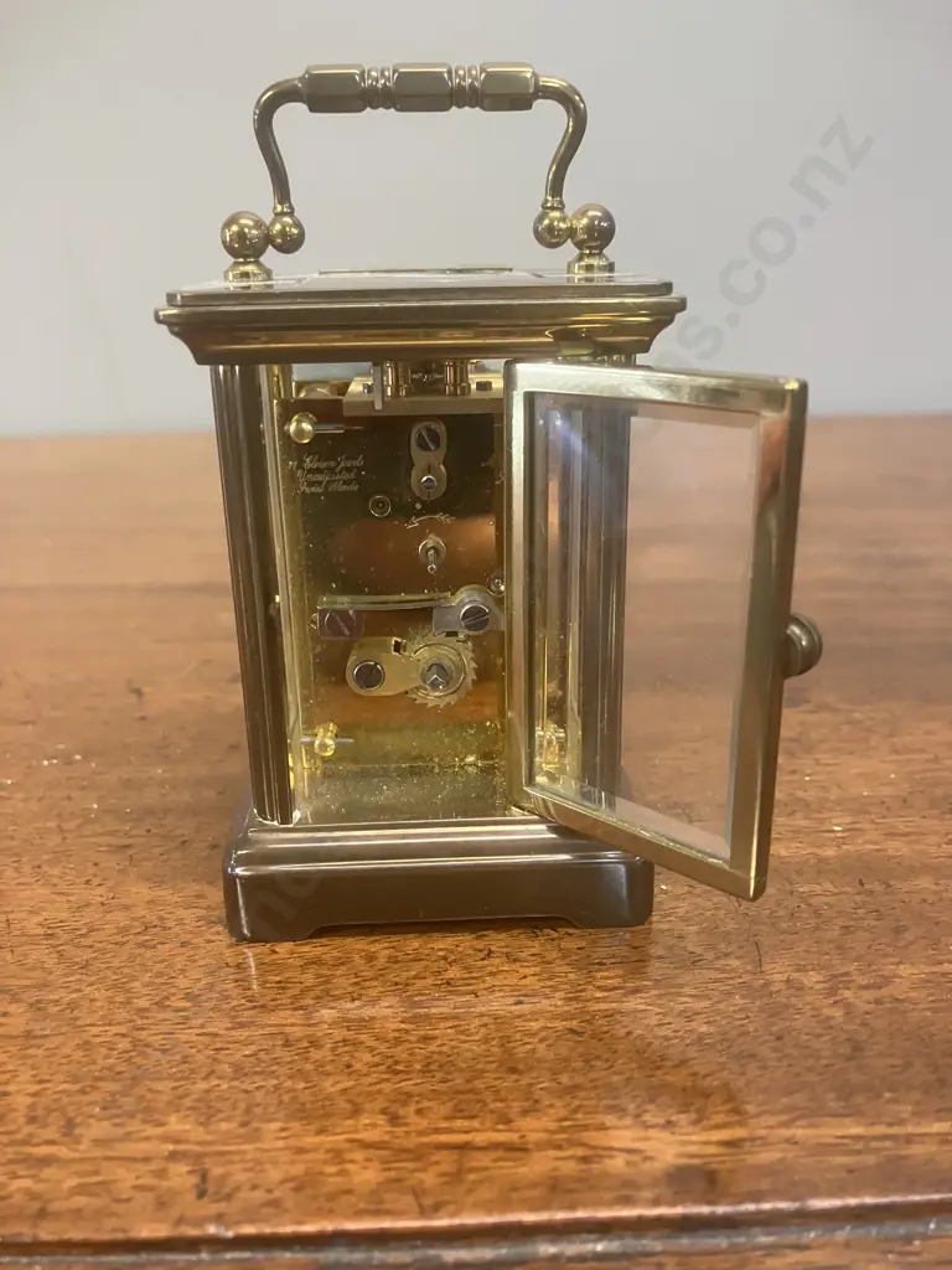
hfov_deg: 49.7
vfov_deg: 63.4
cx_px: 476
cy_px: 635
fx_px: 1027
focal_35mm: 28
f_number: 1.8
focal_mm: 3.99
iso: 320
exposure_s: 1/50
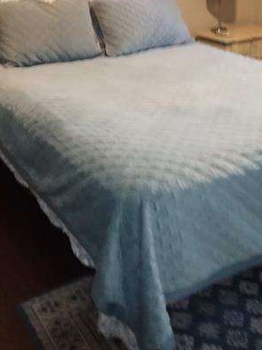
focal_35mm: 48
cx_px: 163
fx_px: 485
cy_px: 86
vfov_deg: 38.6
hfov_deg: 30.1
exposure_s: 1/20
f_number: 1.7
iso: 797
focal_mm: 4.71
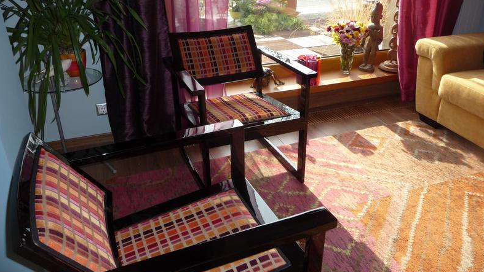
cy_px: 131
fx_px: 398
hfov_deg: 62.6
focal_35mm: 31
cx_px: 244
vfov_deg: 37.8
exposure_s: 1/160
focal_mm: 4.7
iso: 100
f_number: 3.3
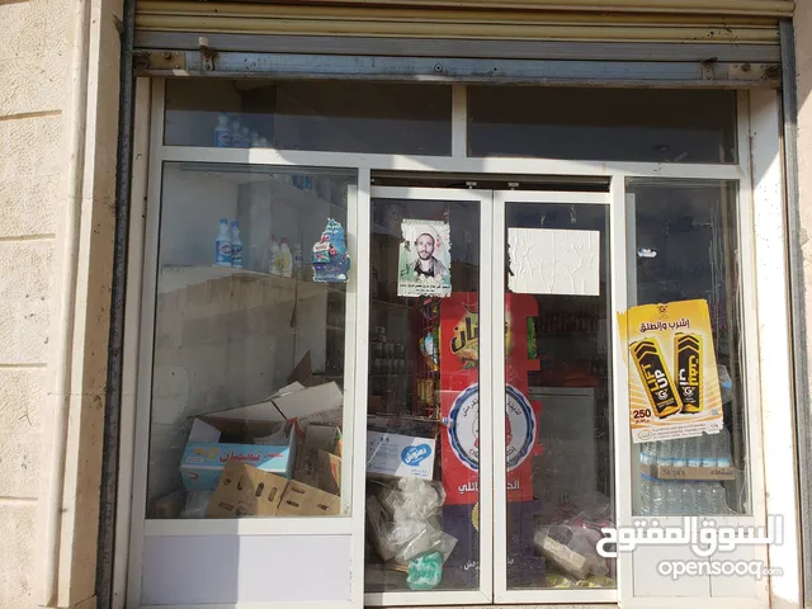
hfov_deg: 67.3
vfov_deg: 53.1
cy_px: 304
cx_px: 406
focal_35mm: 26
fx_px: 610
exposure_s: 1/1910
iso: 50
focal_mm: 4.3
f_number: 2.4
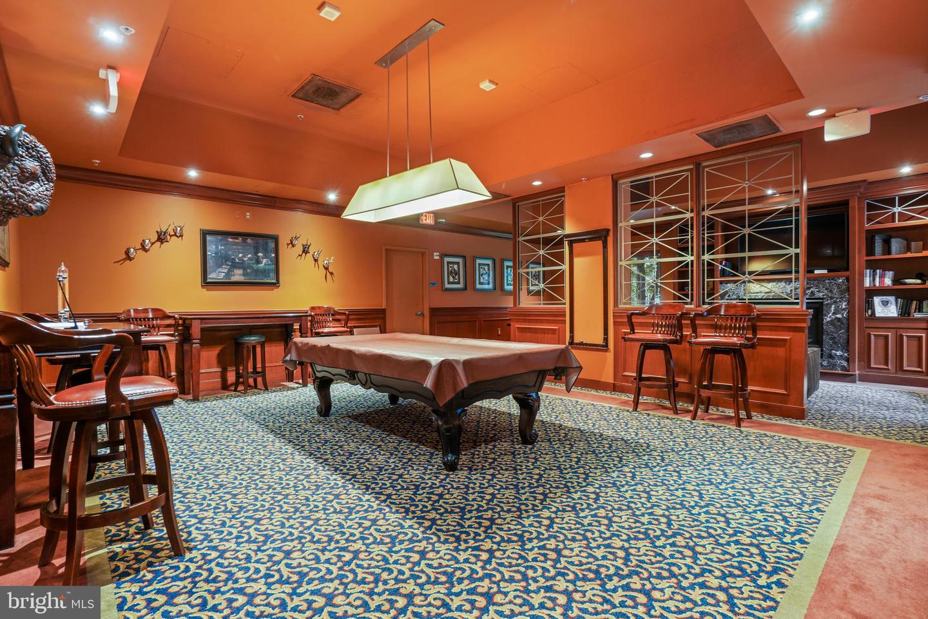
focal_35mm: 16
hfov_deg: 95.0
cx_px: 464
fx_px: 425
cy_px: 310
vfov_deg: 72.1
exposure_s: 13
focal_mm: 11
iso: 100
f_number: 7.1
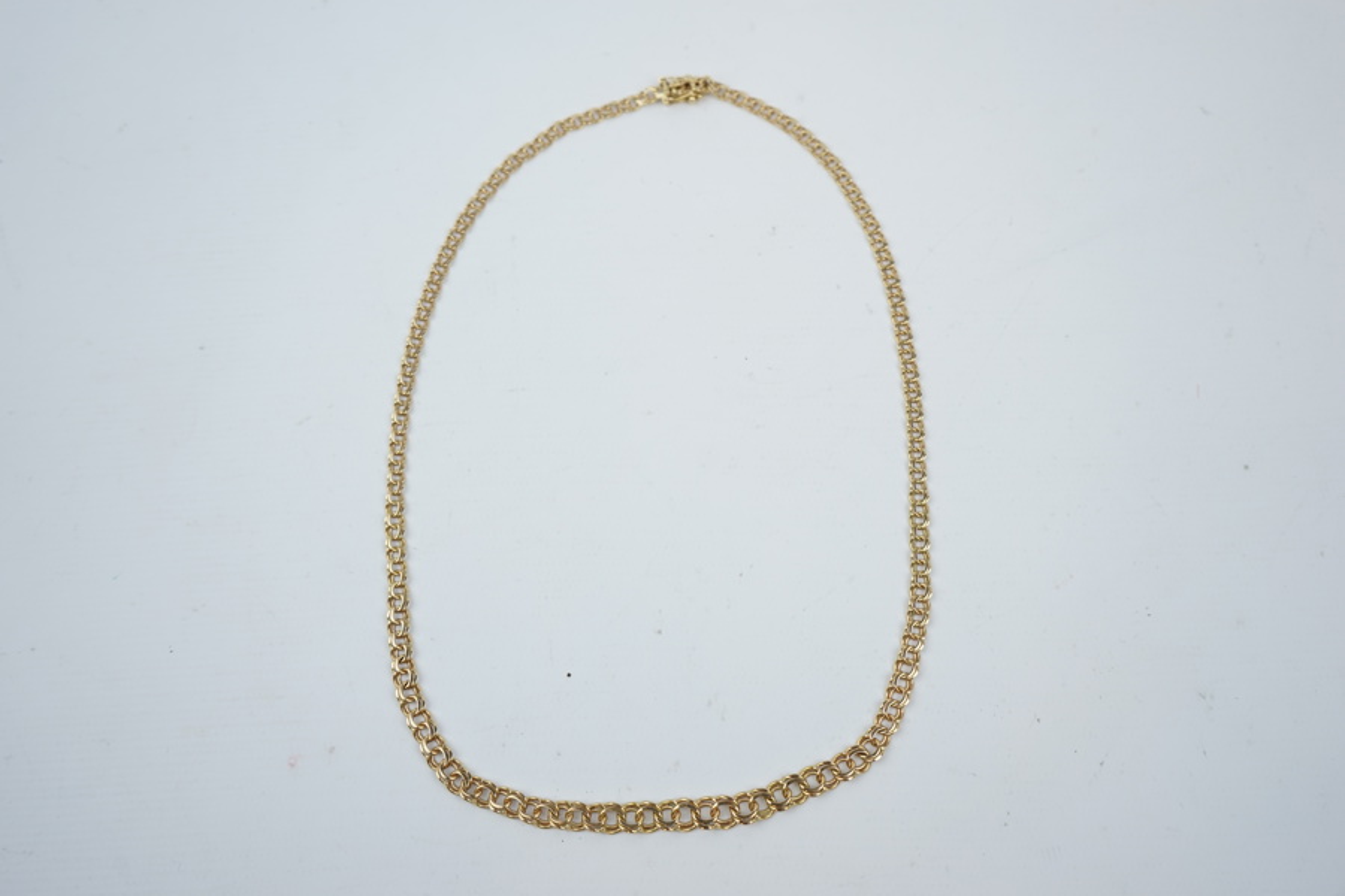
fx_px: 1382
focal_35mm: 37
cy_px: 448
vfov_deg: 35.9
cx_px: 672
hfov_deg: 51.9
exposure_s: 1/125
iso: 100
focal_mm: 37
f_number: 4.5
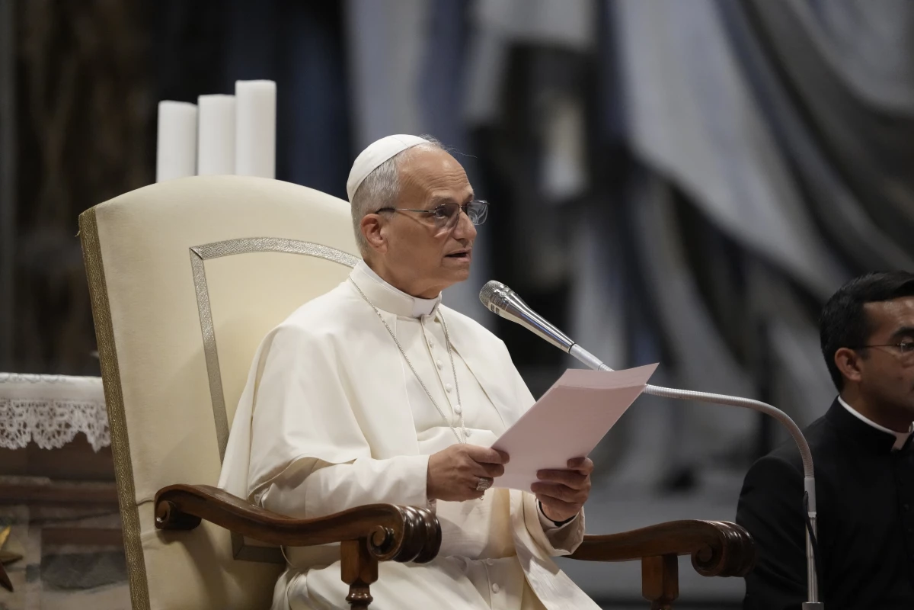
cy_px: 305
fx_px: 15232
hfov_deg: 3.4
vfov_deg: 2.3
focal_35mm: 600
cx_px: 457
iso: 8000
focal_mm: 600
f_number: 6.3
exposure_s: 1/640
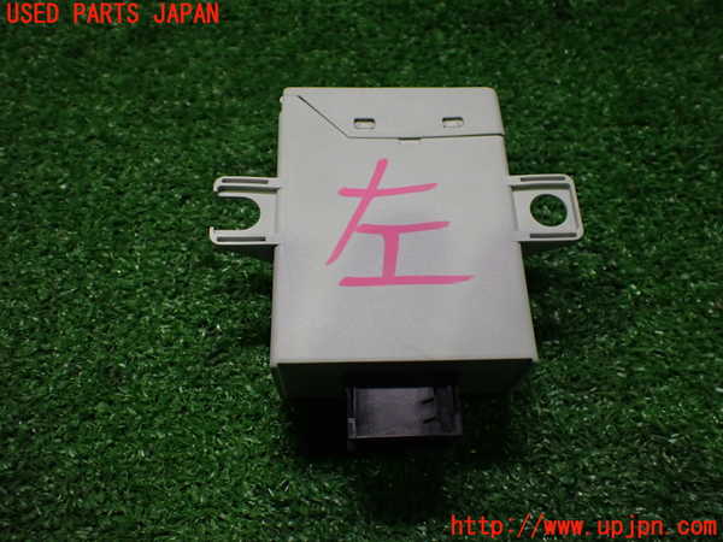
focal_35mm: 30
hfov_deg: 60.0
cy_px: 271
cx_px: 362
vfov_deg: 46.8
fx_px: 627
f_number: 2.3
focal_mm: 5.4
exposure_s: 1/125
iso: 500
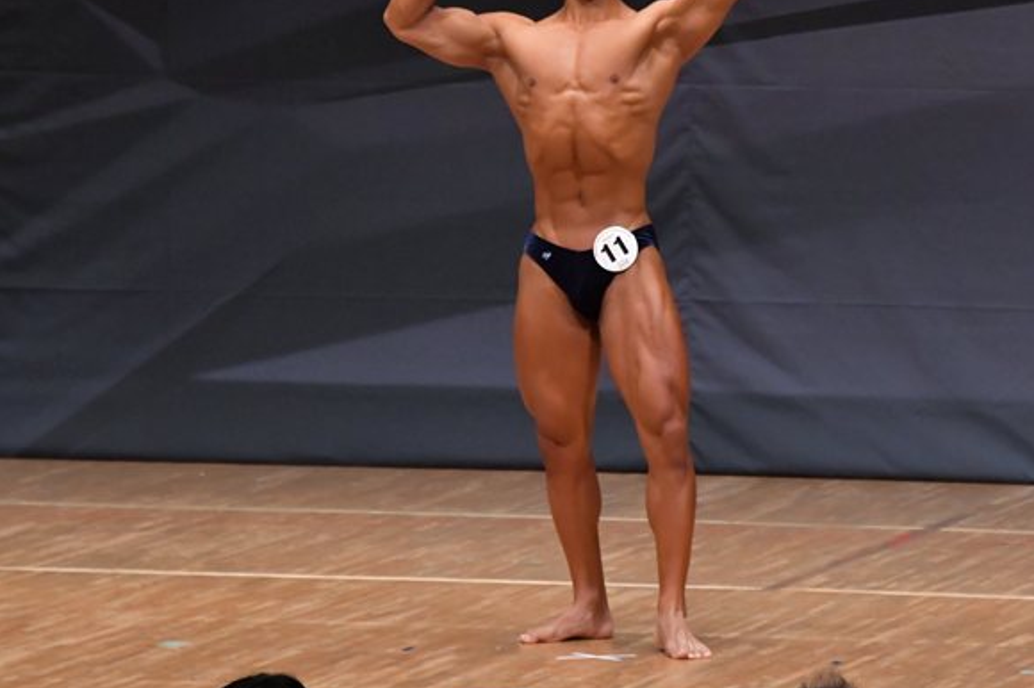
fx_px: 10362
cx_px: 602
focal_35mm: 361
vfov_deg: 3.8
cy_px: 280
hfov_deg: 5.7
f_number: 5.6
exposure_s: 1/400
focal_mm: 180
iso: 6400
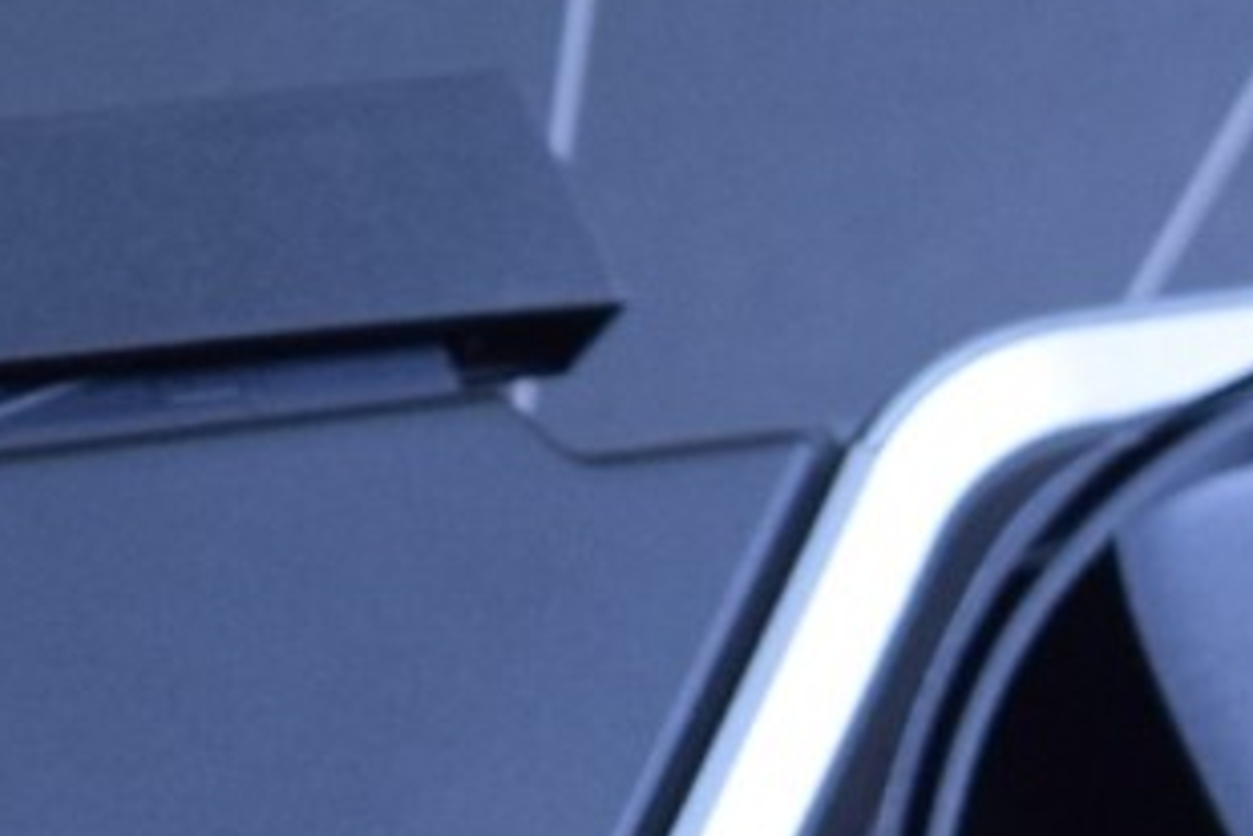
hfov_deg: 5.8
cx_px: -53
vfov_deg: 3.8
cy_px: 1842
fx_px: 12396
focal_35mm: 356
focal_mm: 46
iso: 1600
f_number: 7.1
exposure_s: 1/8
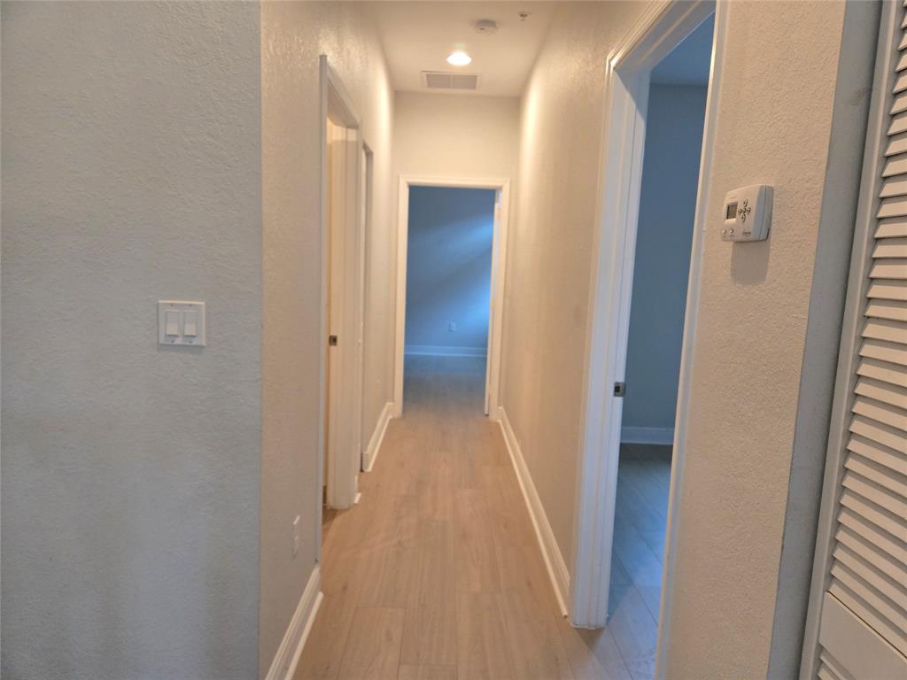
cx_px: 454
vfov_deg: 58.9
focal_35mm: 23
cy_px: 340
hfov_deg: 73.9
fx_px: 603
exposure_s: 1/120
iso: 500
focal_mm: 5.4
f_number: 1.8
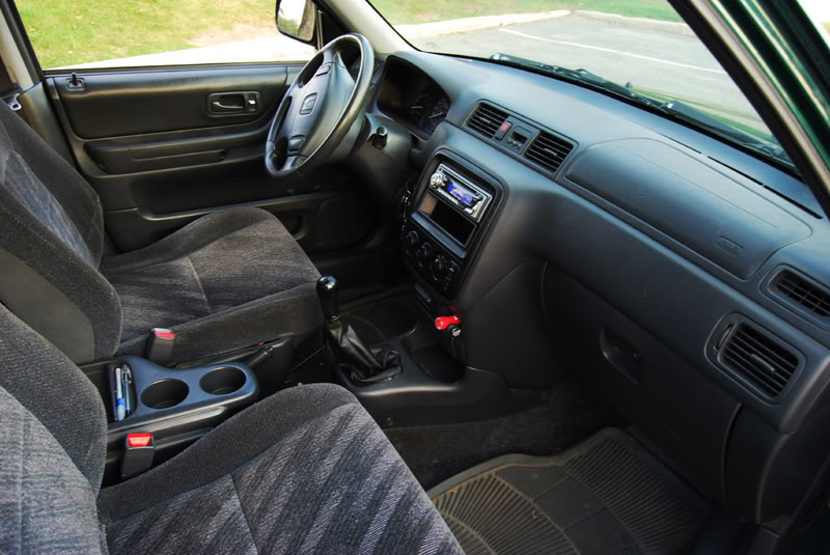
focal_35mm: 27
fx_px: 623
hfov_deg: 67.3
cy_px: 278
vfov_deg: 48.0
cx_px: 415
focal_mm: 18
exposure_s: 1/5
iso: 100
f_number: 6.3
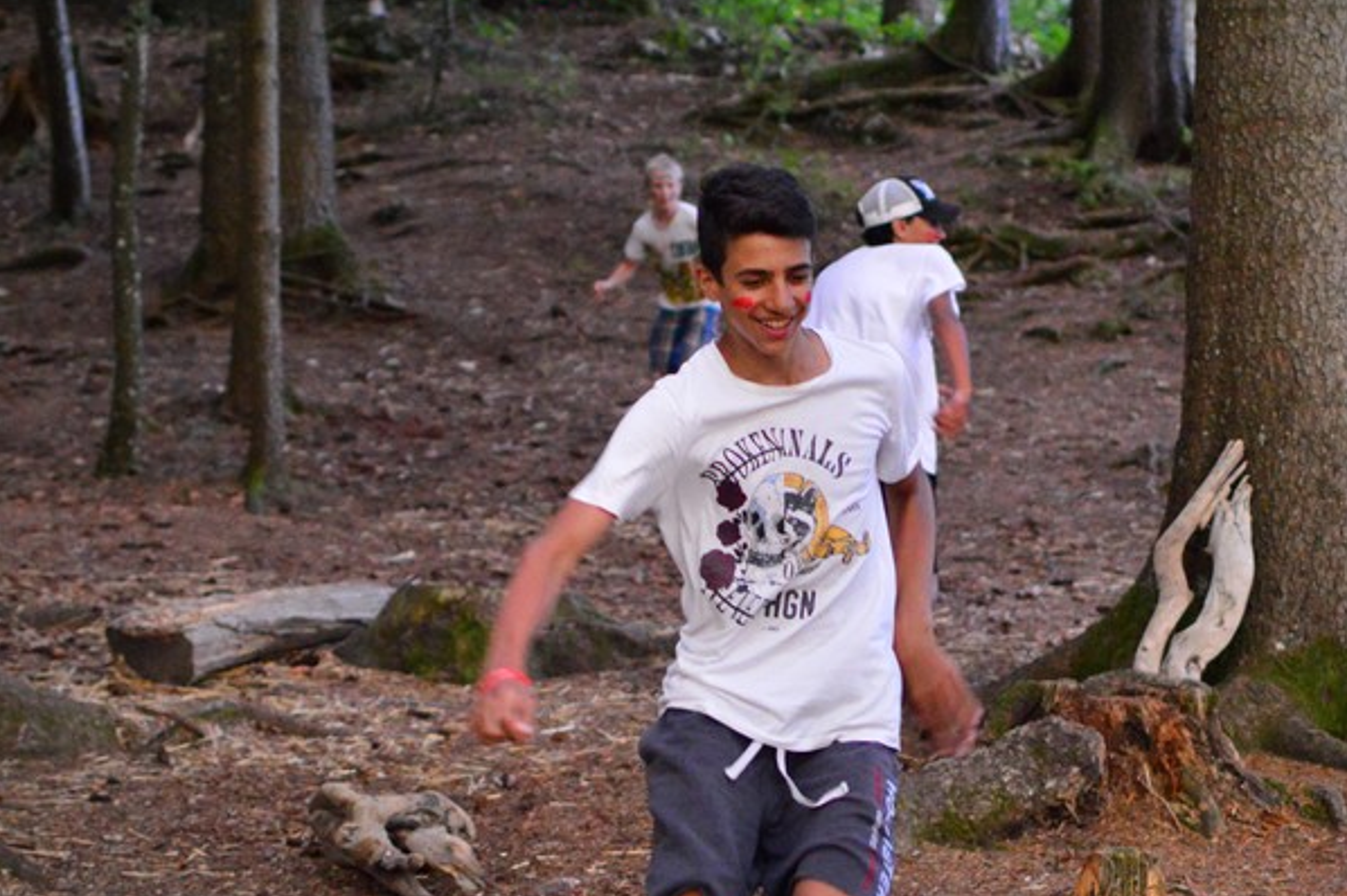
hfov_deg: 22.6
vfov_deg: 15.2
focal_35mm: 90
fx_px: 3360
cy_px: 316
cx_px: 775
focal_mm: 35
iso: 3200
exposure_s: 1/200
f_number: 1.8
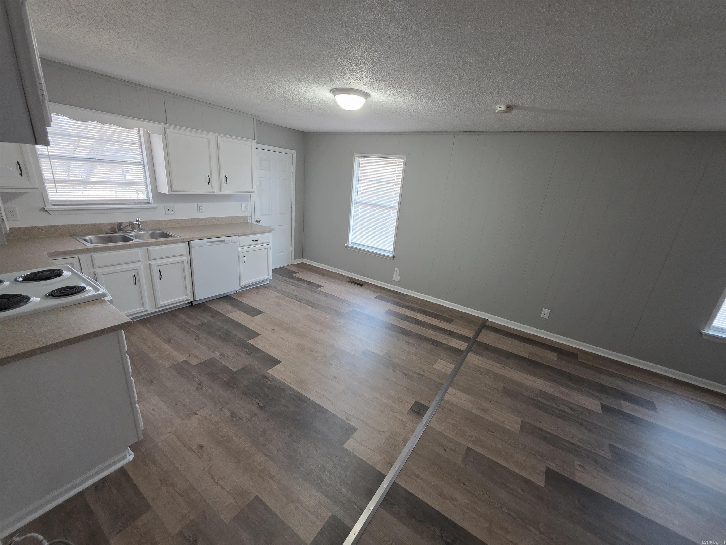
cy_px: 272
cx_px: 363
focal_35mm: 13
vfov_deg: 89.9
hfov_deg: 106.2
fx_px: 273
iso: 250
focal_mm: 2.2
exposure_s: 1/120
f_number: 1.9
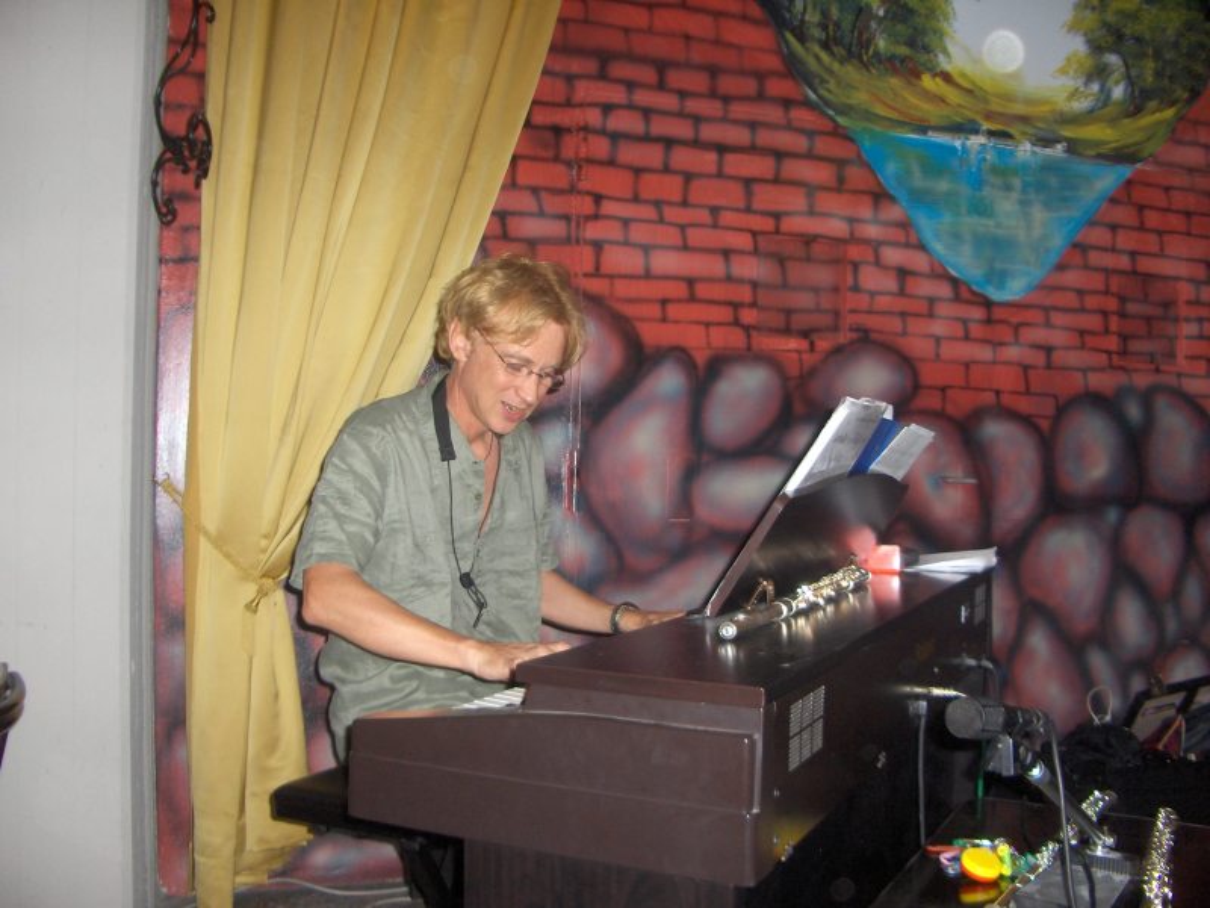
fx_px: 1223
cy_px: 454
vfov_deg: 40.7
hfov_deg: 52.6
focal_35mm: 35
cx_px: 605
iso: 100
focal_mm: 5.8
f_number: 2.6
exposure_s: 1/60
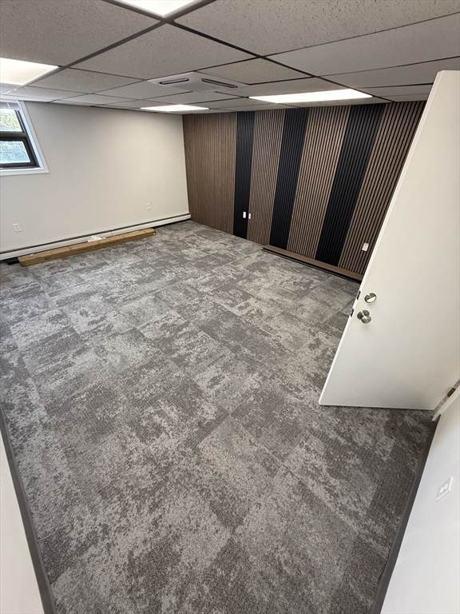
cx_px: 230
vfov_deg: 102.1
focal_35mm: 14
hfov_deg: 85.7
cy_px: 307
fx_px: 248
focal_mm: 2.22
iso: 160
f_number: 2.2
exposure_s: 1/60
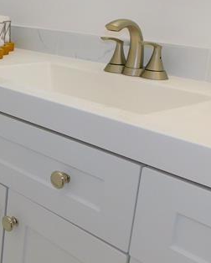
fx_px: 445
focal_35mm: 57
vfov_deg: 32.9
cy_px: 99
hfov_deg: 22.9
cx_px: -83
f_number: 3
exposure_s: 1/50
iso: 125
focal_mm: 4
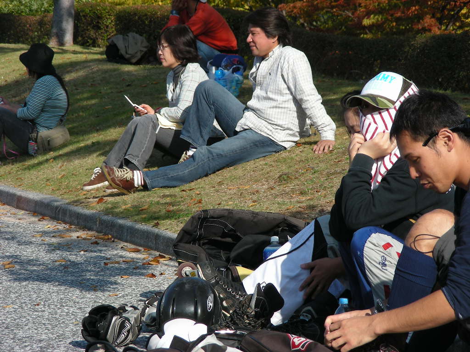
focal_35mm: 196
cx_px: 235
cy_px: 176
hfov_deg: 10.1
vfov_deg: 7.6
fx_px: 2661
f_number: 4
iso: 50
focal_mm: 32.7
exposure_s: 1/374
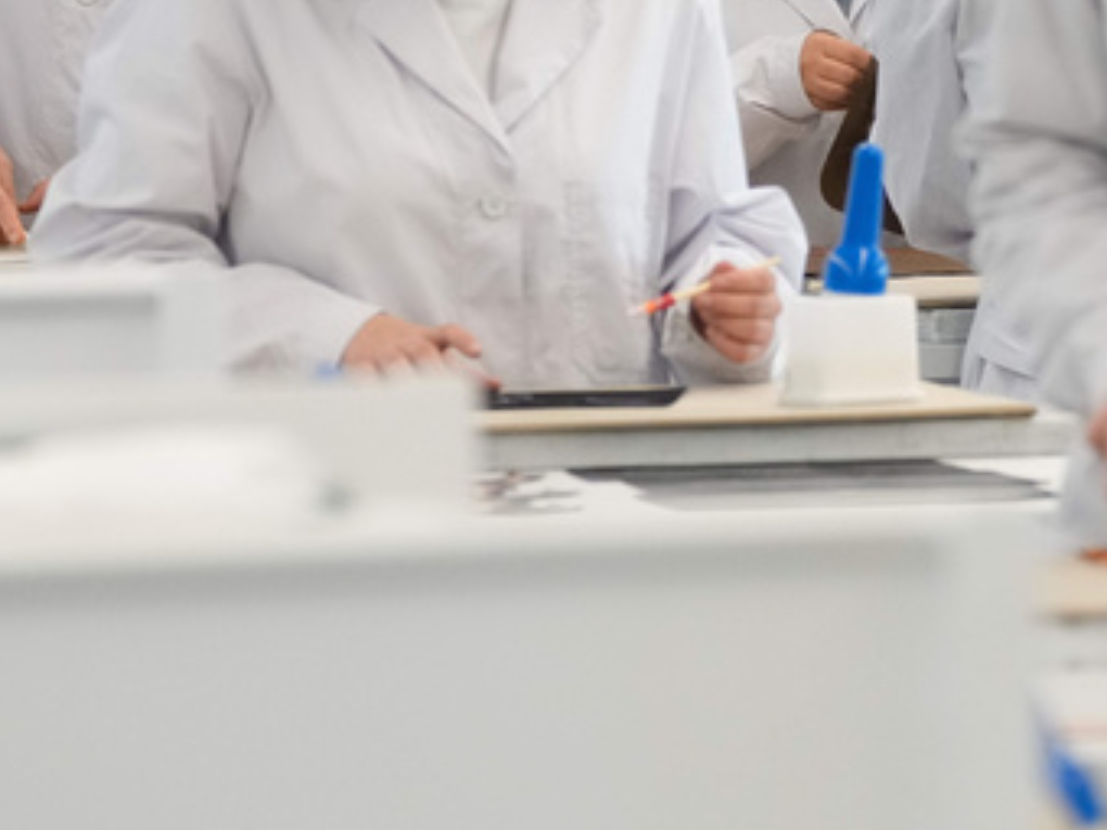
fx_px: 15542
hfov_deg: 4.1
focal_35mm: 486
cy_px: -50
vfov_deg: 3.1
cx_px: 1081
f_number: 5.6
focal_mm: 168
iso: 3200
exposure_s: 1/200
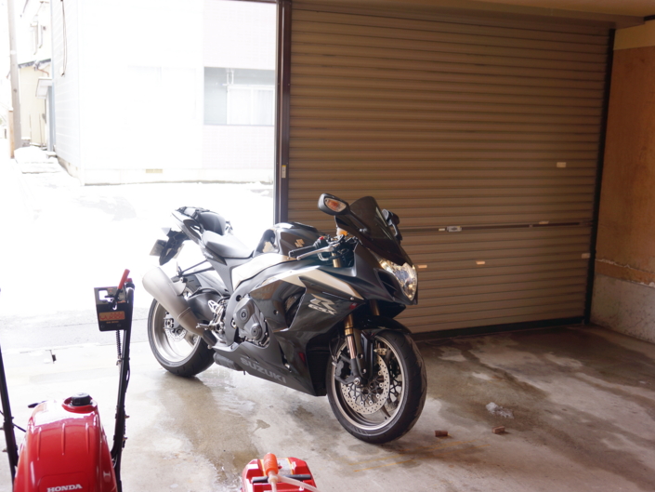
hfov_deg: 51.2
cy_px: 246
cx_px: 290
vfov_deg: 39.7
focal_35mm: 36
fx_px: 681
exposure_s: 1/60
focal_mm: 22
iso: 100
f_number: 4
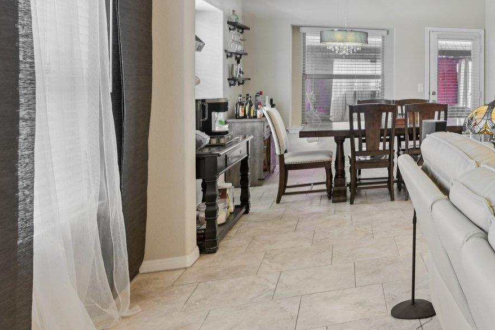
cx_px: 548
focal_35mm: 36
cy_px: 76
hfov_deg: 41.7
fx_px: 497
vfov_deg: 35.7
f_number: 6.7
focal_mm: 15.5
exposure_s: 1/15
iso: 400
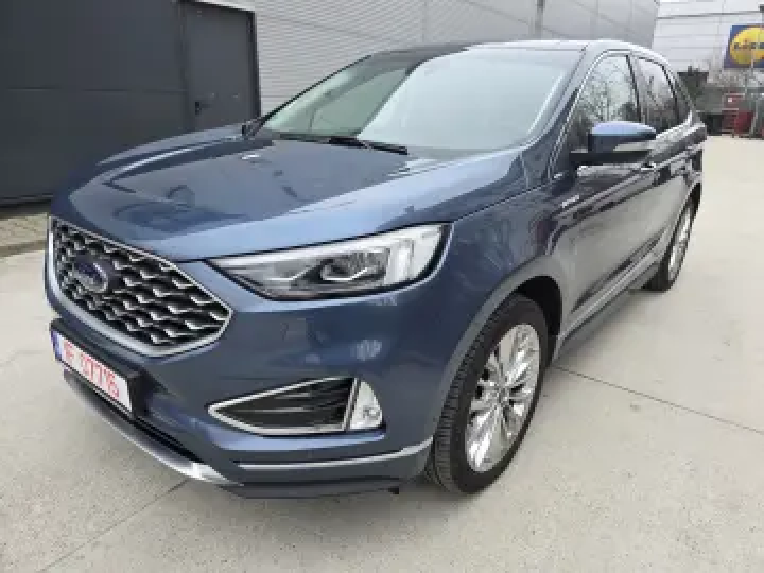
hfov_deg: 73.9
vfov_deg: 58.9
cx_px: 382
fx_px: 508
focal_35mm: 23
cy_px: 286
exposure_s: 1/180
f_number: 1.7
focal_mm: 6.3
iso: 125
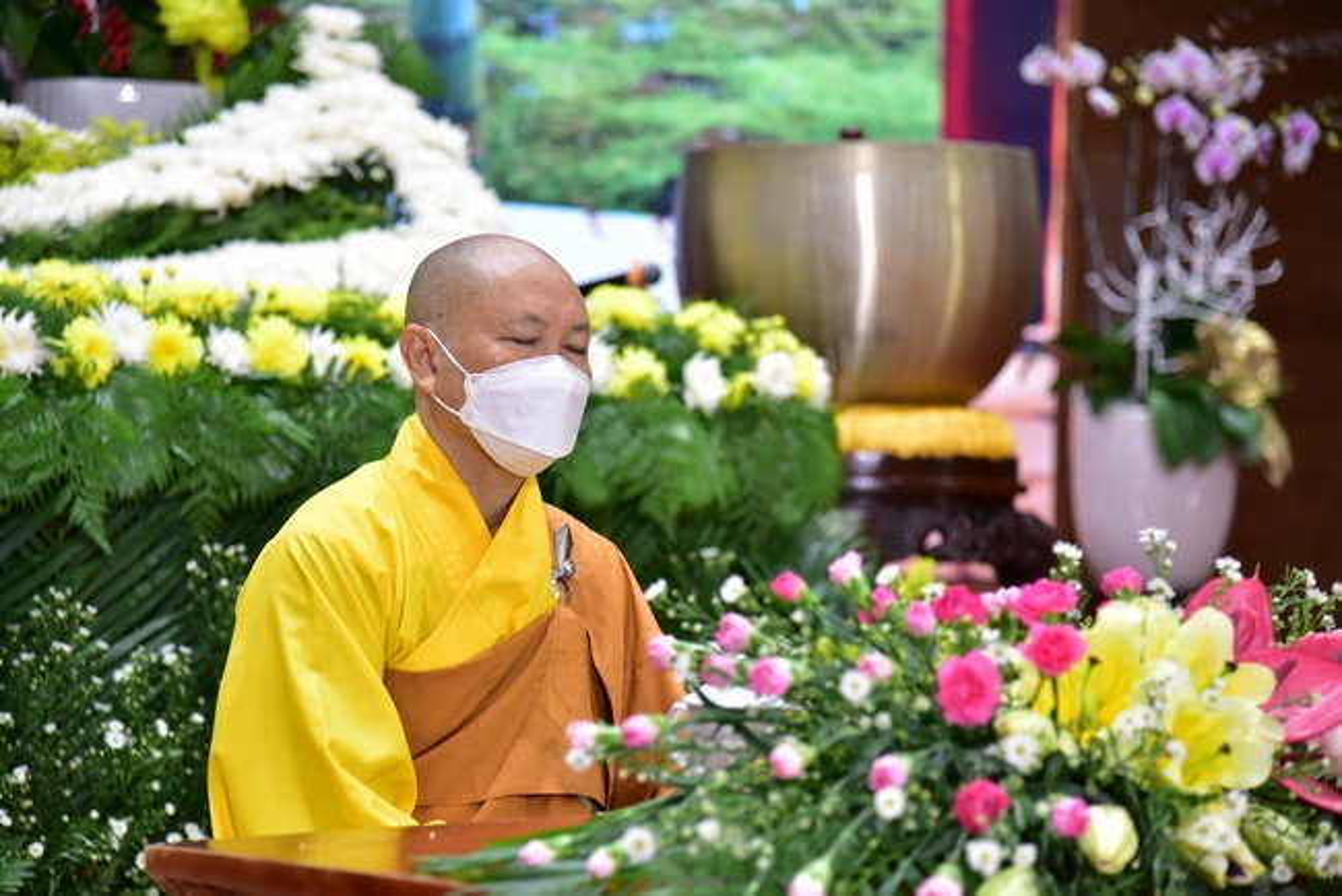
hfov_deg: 19.4
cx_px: 671
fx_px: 3916
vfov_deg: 13.1
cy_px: 448
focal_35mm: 105
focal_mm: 105
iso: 1250
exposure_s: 1/80
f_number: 4
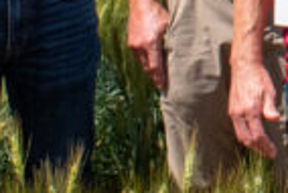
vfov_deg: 4.5
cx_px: 539
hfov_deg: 6.6
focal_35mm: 303
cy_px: -245
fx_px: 2426
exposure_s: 1/800
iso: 500
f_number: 14
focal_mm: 28
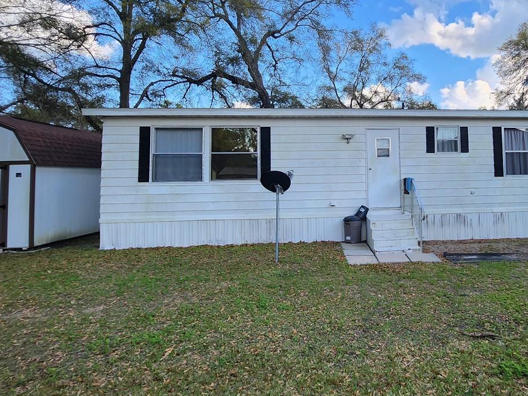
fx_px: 351
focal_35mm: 23
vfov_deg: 58.3
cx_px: 371
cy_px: 154
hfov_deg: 70.7
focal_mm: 1.7
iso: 32
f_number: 2.2
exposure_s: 1/233
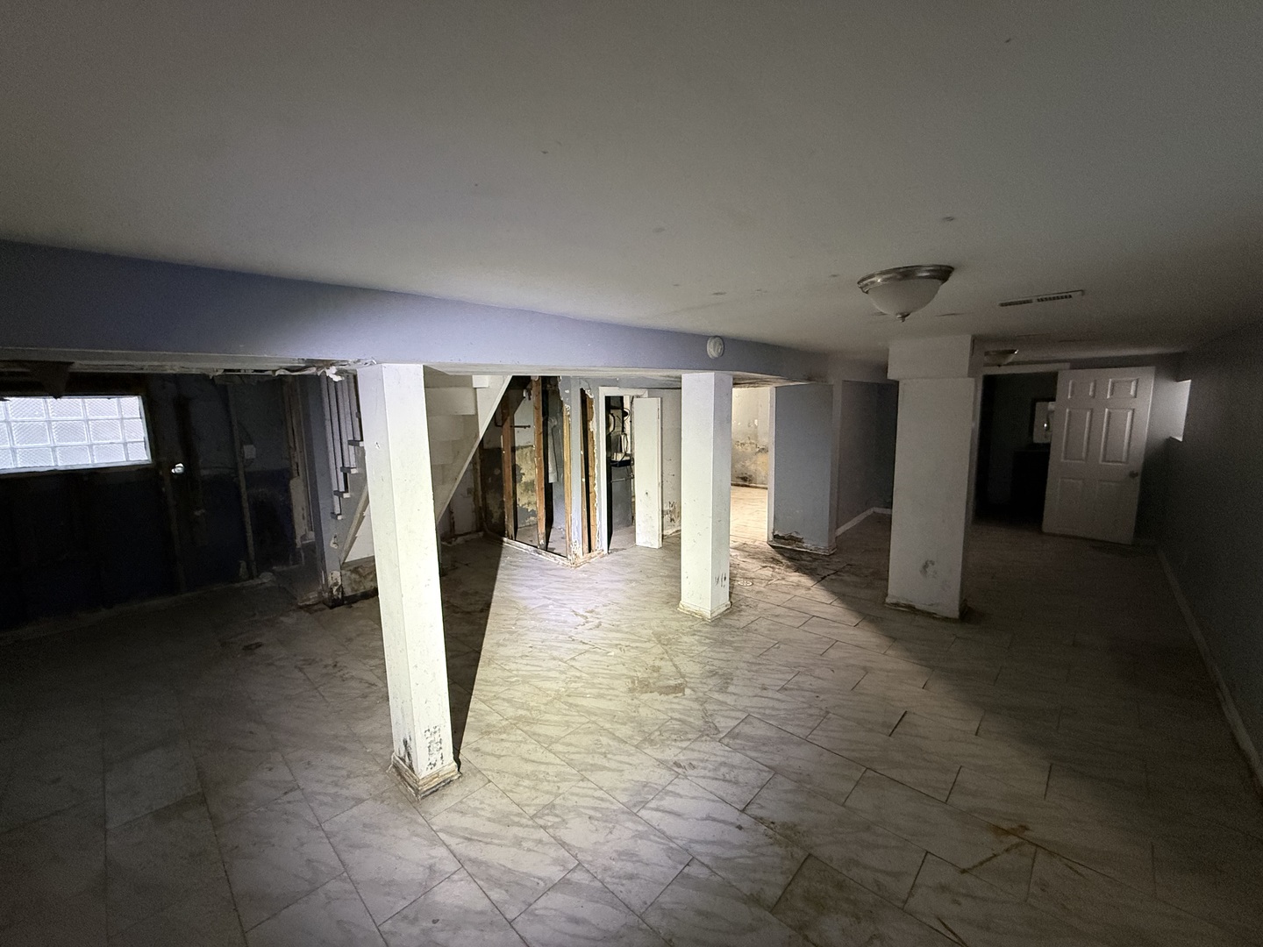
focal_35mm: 14
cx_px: 632
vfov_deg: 85.7
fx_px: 511
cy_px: 474
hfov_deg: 102.1
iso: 500
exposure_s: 1/60
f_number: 2.2
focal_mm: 2.22
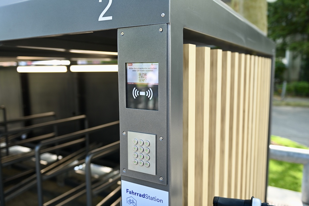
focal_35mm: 32
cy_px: 103
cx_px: 154
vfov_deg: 41.1
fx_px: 275
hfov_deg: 58.7
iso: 200
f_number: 2.8
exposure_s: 1/250
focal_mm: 32
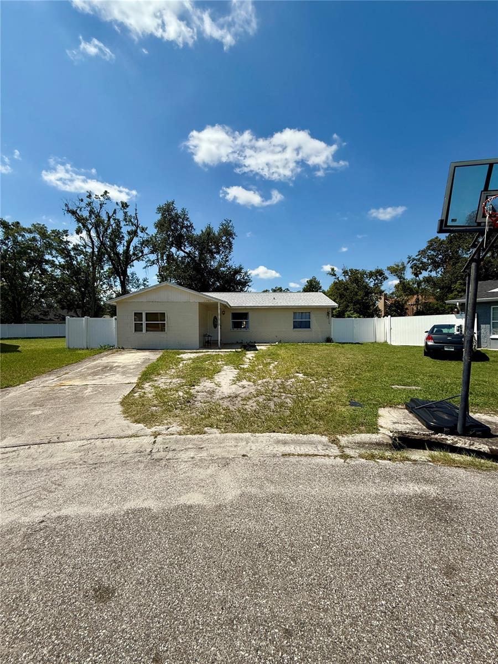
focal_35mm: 14
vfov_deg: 102.1
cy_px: 332
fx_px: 269
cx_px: 249
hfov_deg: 85.7
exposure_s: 1/2976
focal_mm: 2.22
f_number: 2.2
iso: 50
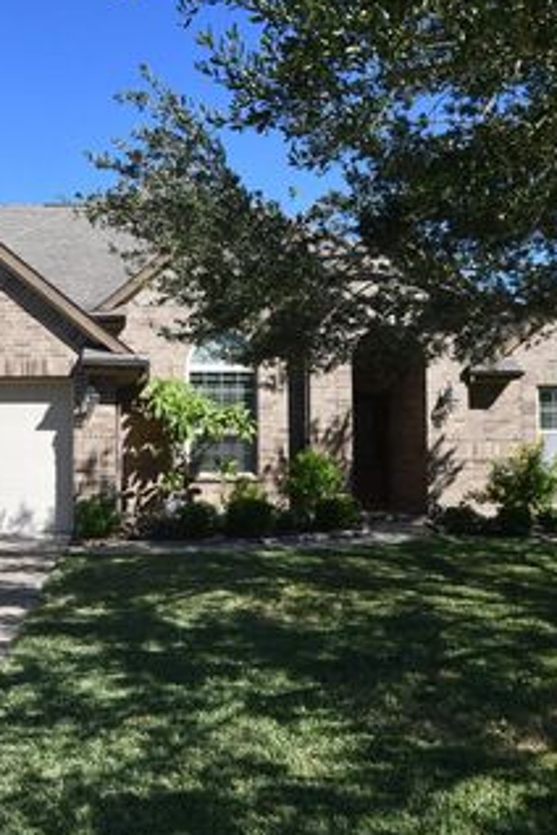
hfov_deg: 38.8
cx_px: 134
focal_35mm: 33
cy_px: 406
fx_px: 766
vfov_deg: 57.2
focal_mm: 14
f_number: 14
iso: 640
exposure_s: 1/800
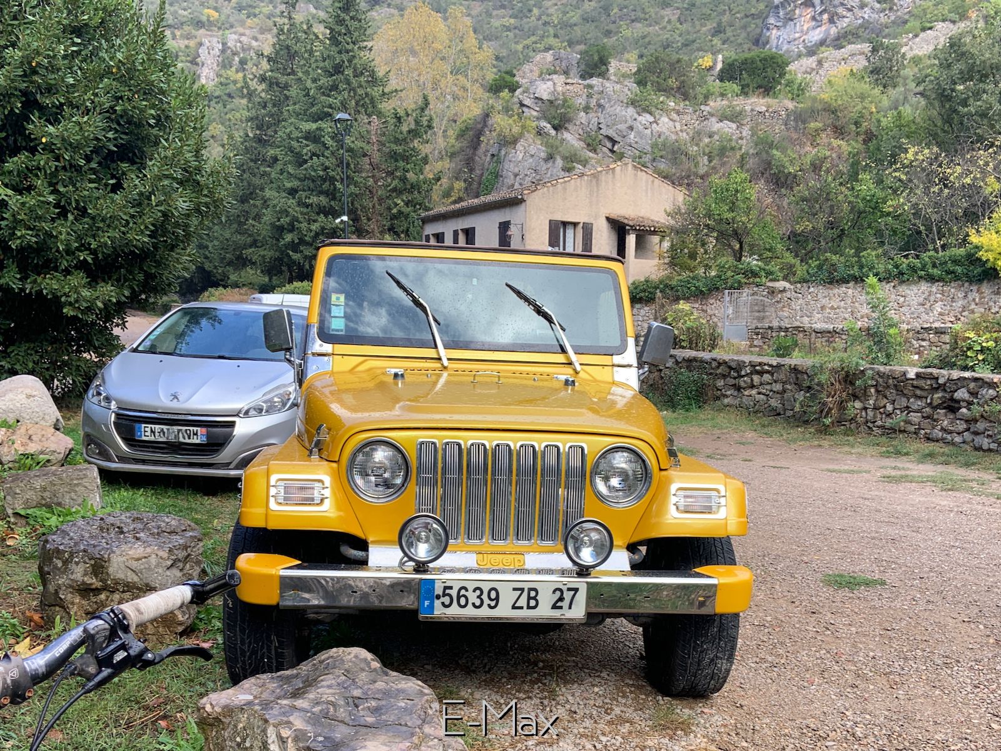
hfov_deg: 67.3
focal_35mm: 26
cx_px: 500
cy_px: 376
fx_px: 752
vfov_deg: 53.1
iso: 25
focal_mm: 4.25
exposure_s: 1/274
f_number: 1.8
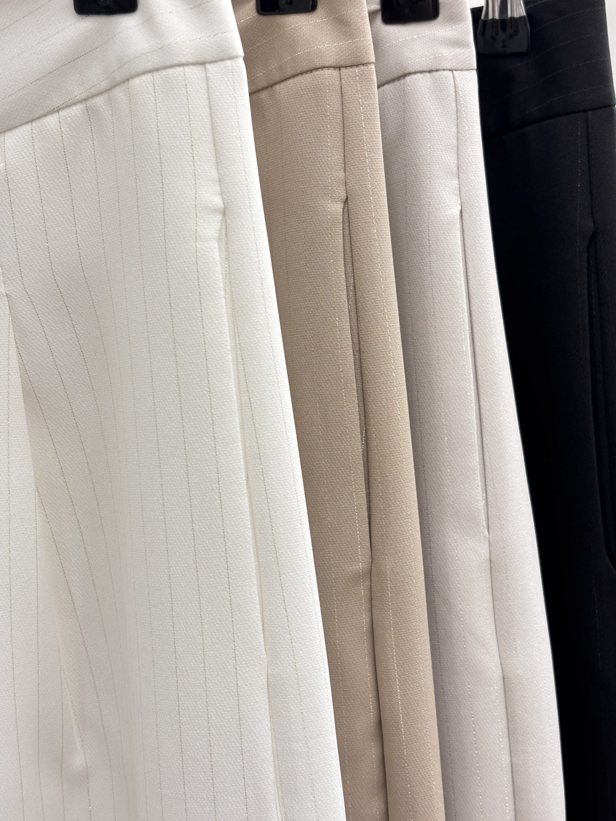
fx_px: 1234
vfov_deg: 36.8
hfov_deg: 28.0
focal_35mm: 52
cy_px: 410
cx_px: 308
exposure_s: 1/50
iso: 80
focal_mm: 5.96
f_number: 1.6
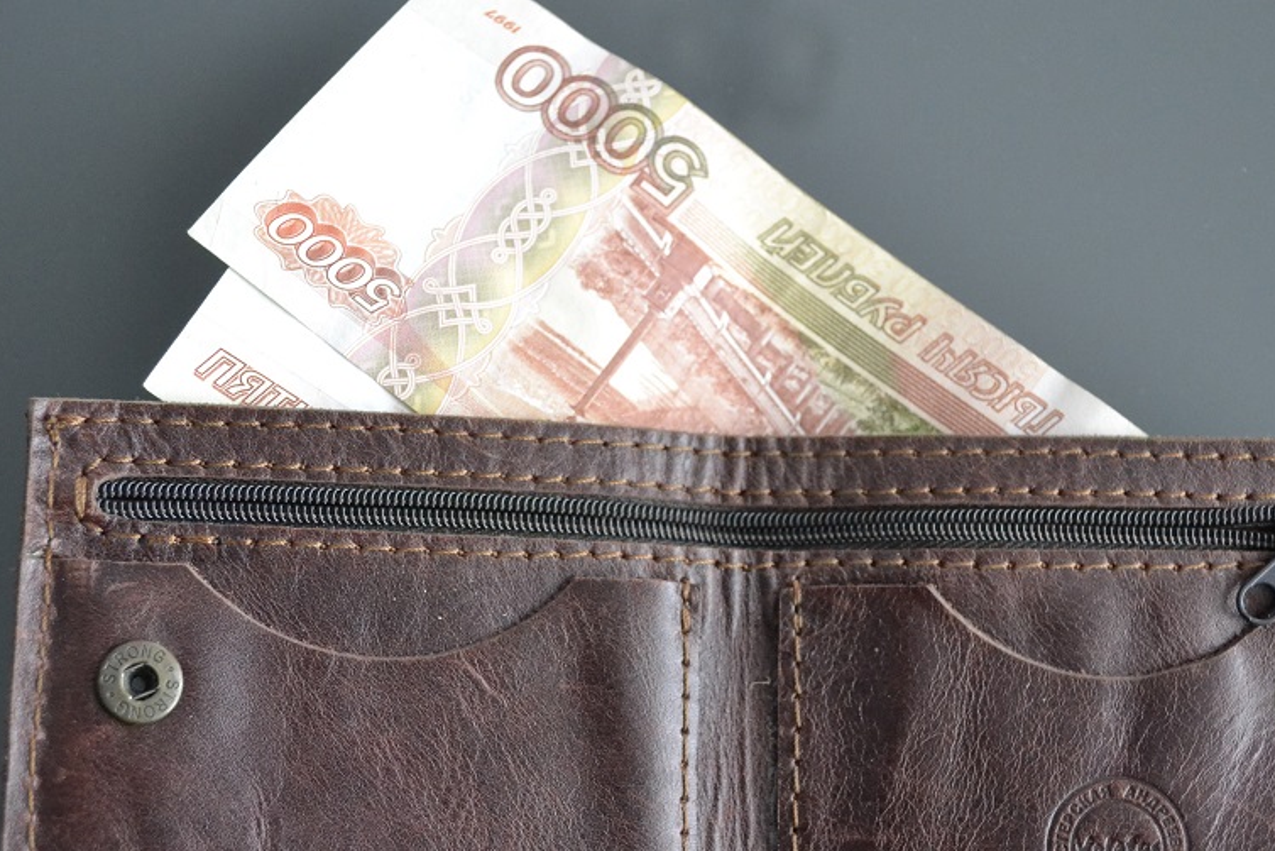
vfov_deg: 23.5
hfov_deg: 34.7
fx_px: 2042
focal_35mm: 58
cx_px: 671
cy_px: 469
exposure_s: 1/30
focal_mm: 29
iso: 3200
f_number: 4.5
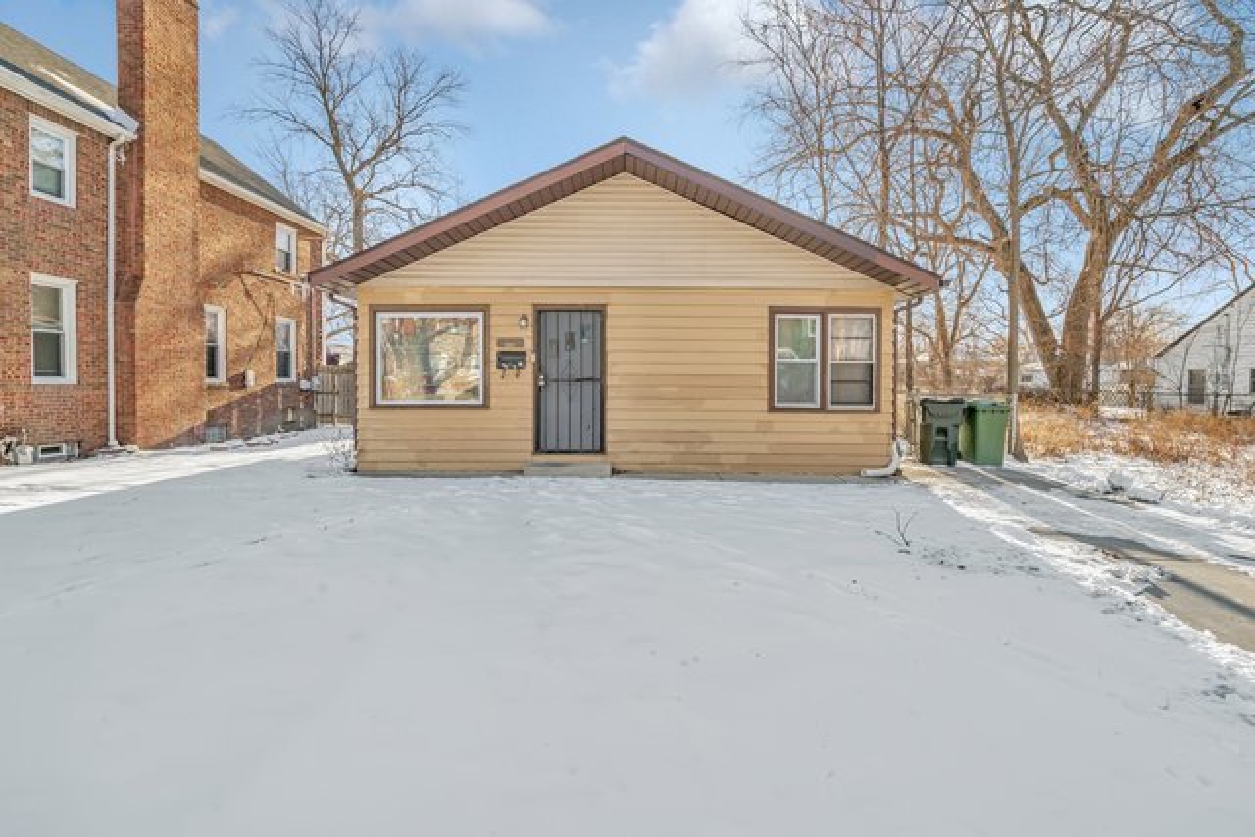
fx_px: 558
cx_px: 628
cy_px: 418
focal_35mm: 16
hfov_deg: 96.7
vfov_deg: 73.8
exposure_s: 1/100
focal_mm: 16
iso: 400
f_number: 9
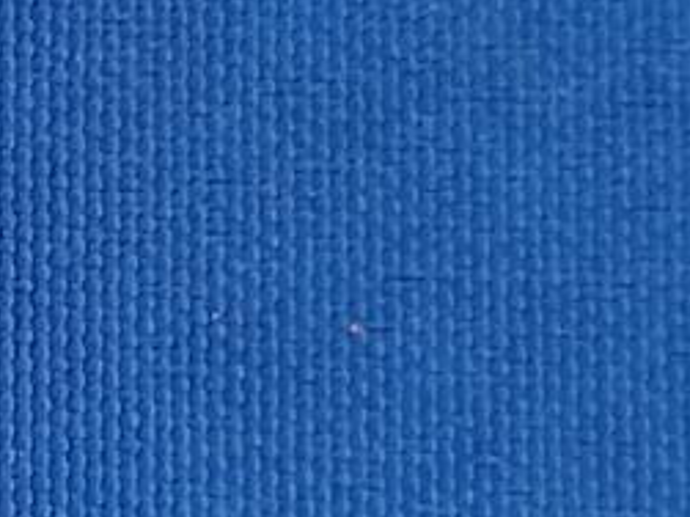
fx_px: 3865
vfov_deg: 7.6
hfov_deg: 9.4
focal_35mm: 194
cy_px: 316
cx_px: -770
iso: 828
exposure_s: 1/50
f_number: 1.85
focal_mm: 6.78
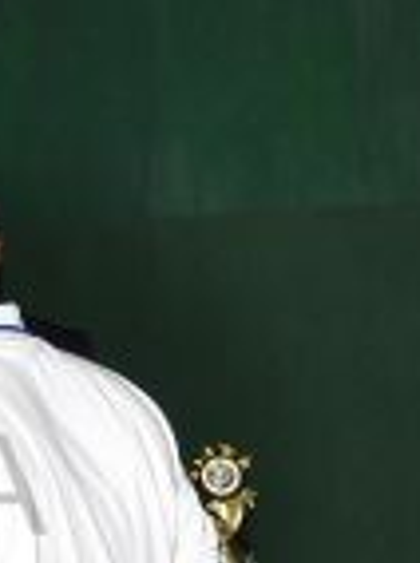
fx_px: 3164
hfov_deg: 7.4
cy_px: 468
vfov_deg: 10.1
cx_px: -361
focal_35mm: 195
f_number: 5.6
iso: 200
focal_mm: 32
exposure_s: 1/60
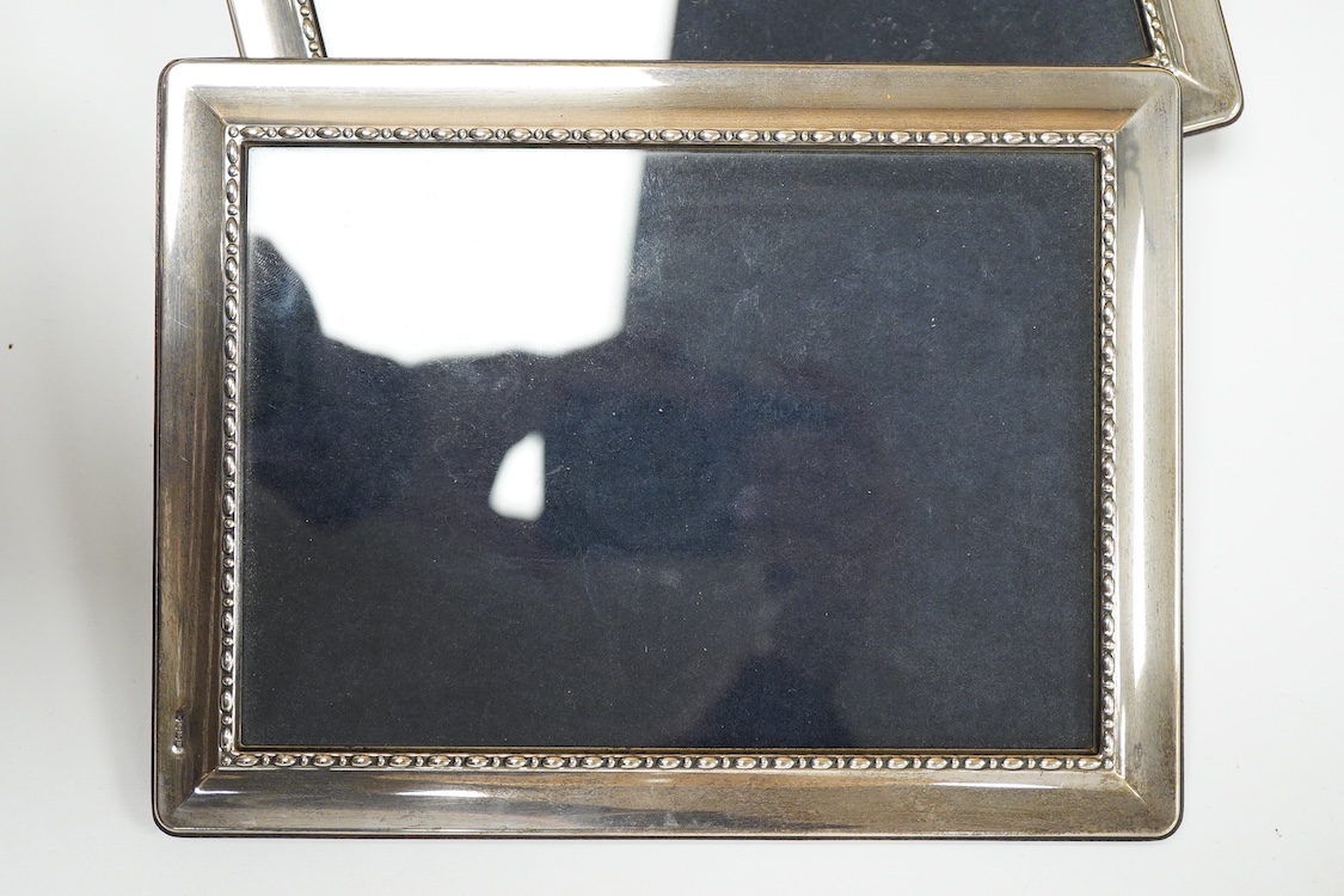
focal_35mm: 45
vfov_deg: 29.9
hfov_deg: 43.6
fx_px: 1680
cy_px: 448
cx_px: 672
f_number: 3.5
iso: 2500
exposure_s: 1/320
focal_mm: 30
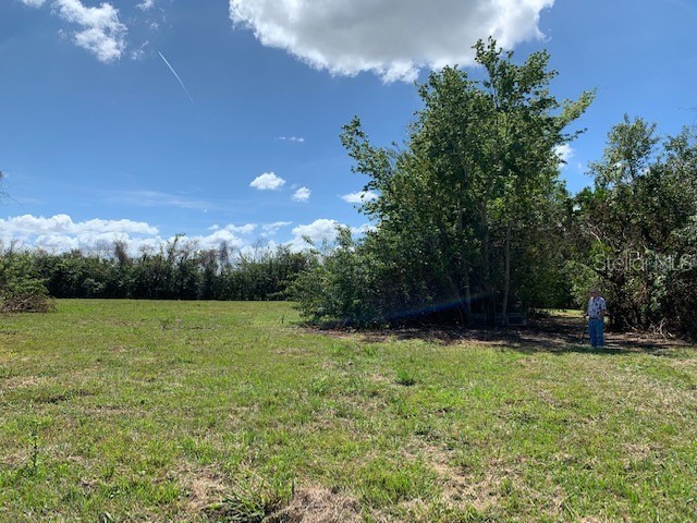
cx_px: 348
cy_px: 262
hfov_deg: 67.3
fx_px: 524
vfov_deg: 53.1
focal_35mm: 26
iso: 25
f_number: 1.8
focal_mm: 4.25
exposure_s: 1/2994
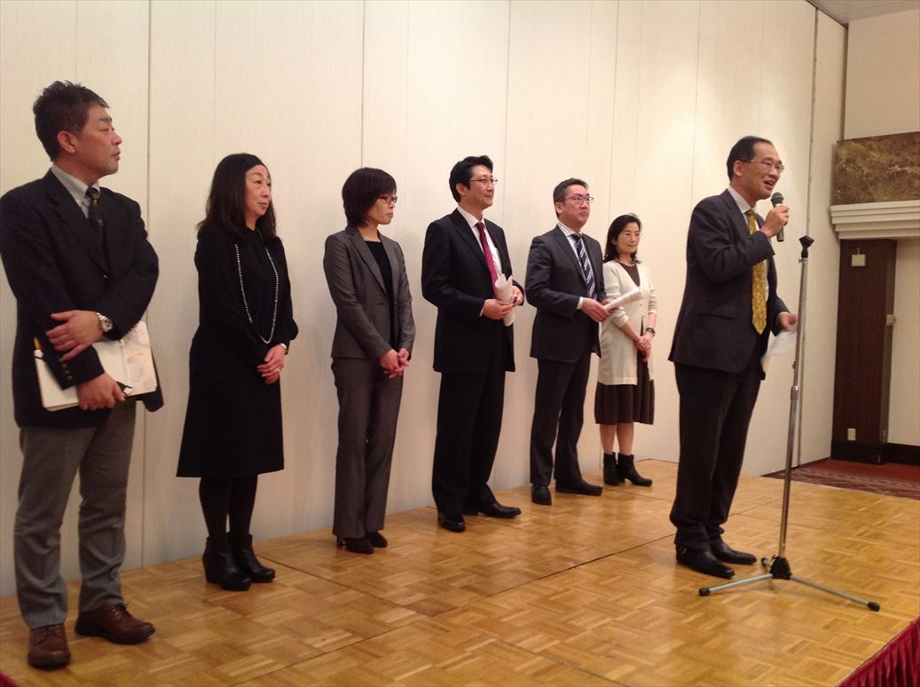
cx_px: 460
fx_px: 929
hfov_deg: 52.7
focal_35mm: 35
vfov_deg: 40.6
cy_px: 344
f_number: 2.4
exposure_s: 1/15
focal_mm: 4.28
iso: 125
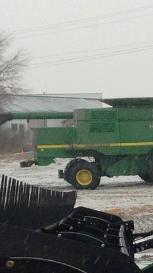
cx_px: 401
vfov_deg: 12.3
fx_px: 1250
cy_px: 259
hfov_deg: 6.6
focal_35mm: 173
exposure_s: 1/154
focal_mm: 4.13
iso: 50
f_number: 2.4
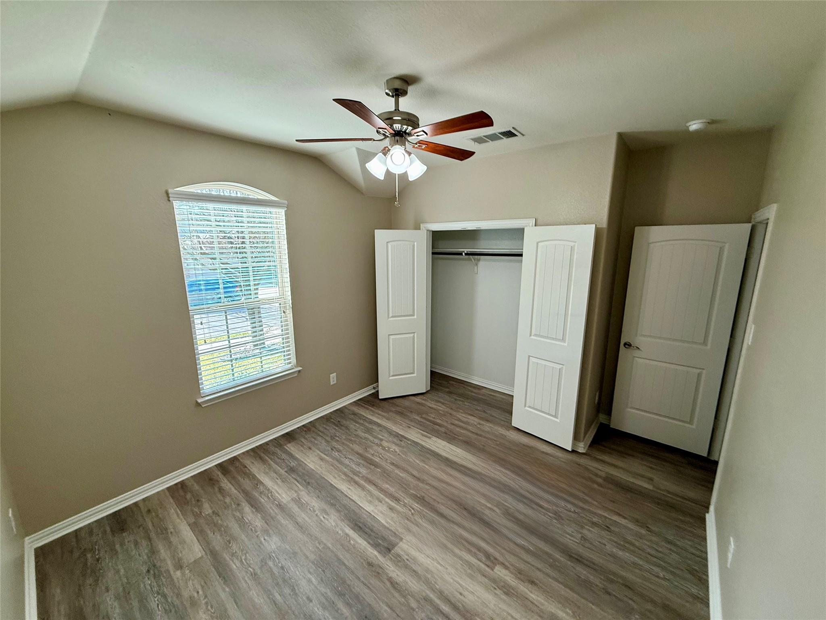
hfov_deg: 102.1
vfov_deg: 85.7
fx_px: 334
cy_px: 310
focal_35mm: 14
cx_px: 413
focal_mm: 2.22
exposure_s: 1/99
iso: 100
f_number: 2.2
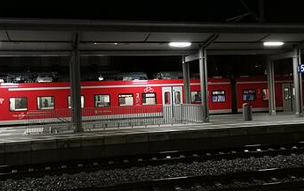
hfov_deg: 47.2
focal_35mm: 42
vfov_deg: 30.6
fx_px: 348
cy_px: 83
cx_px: 150
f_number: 1.8
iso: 1250
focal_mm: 4.75
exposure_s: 1/25
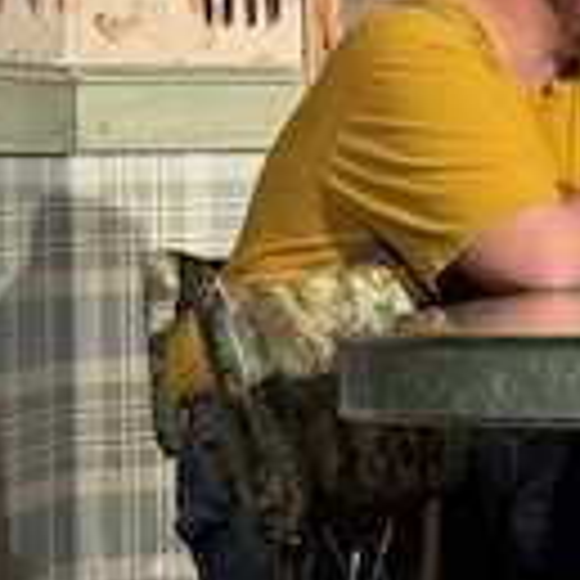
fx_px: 3279
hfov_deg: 9.6
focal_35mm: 173
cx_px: 1048
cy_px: 142
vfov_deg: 10.1
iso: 125
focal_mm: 6.76
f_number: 1.78
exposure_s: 1/60
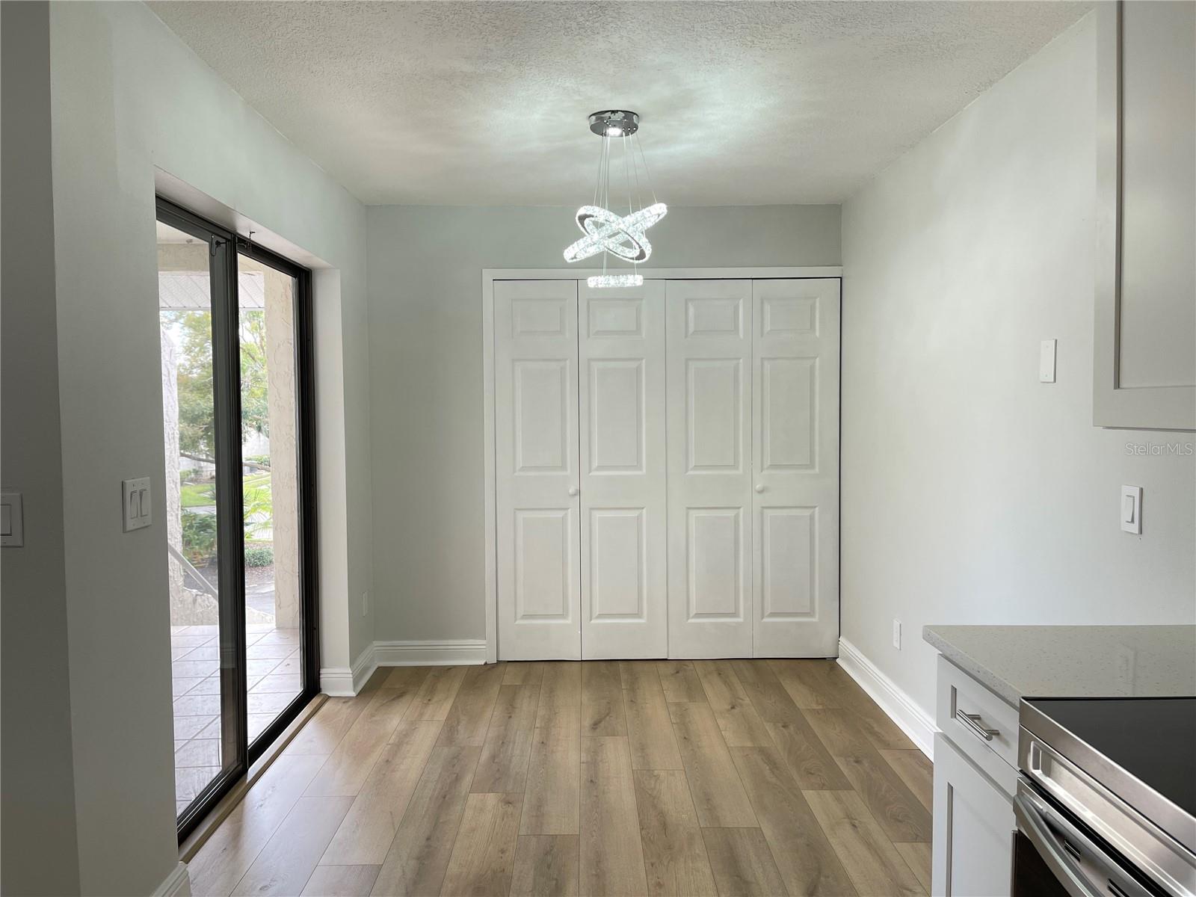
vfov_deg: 54.9
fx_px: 864
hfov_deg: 69.4
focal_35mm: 25
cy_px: 448
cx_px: 598
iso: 40
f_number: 1.6
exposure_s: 1/120
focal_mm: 5.1
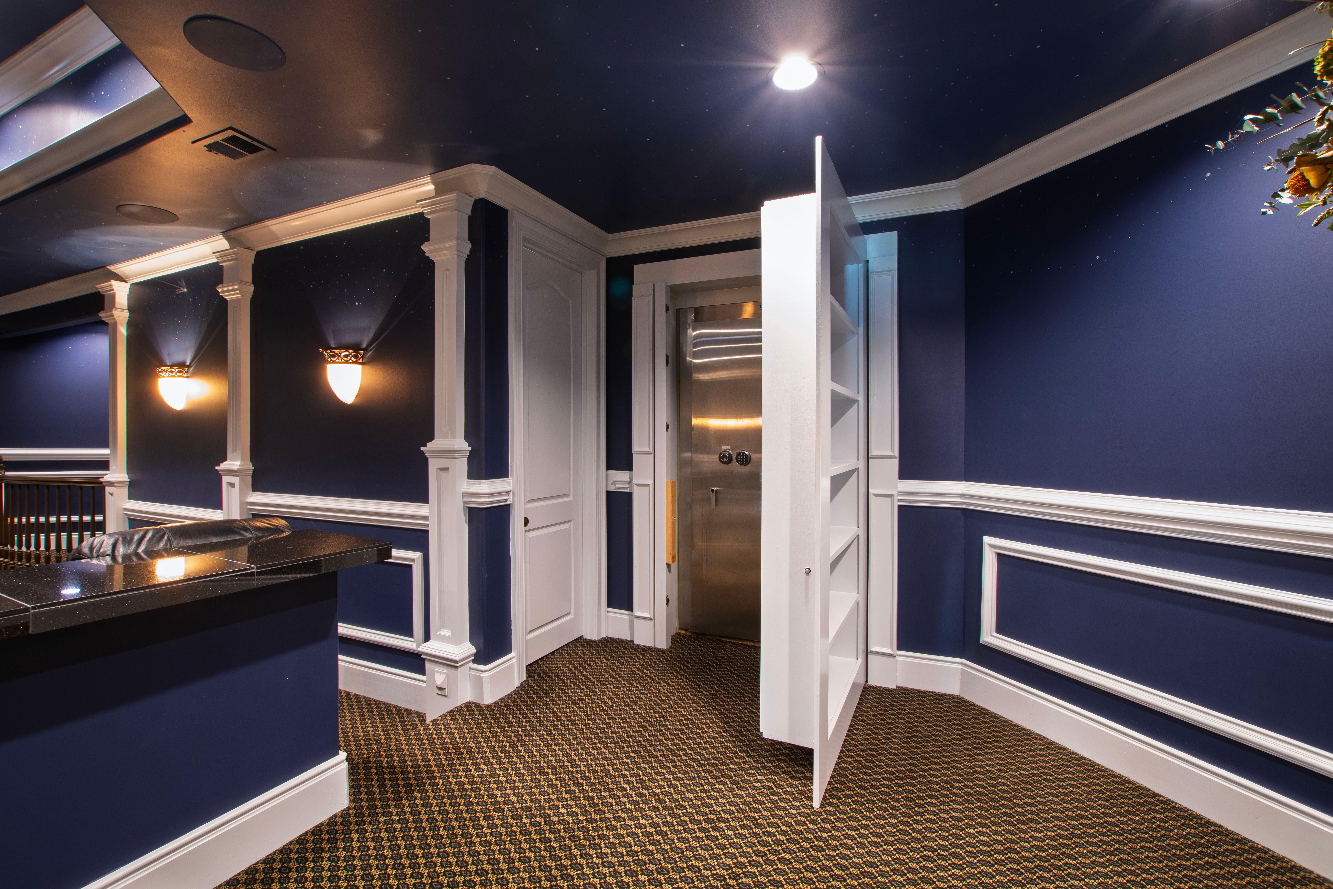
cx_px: 666
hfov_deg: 100.4
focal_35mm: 15
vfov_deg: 77.3
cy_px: 444
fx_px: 555
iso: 320
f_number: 8
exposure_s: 5
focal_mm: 10
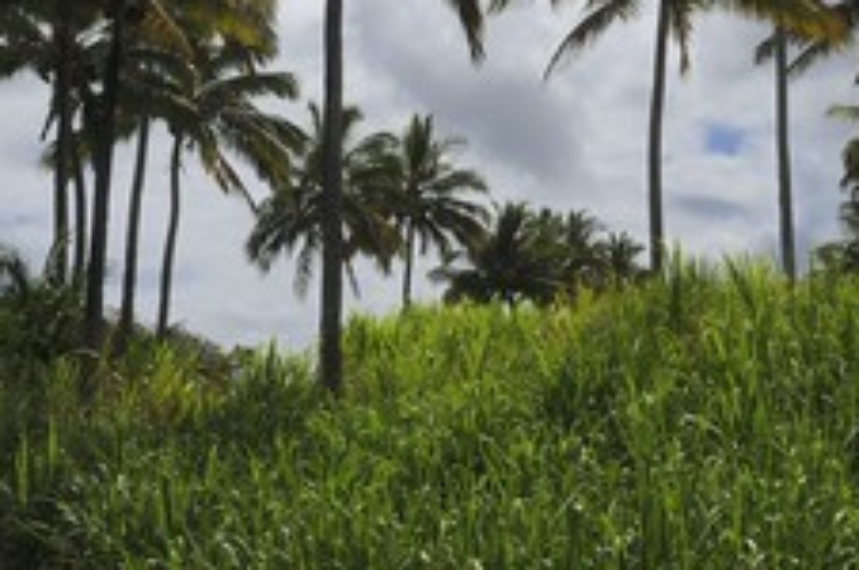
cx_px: 718
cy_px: 68
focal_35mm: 67
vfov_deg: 19.9
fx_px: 1596
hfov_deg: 29.3
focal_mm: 36
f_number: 14
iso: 200
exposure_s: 1/250
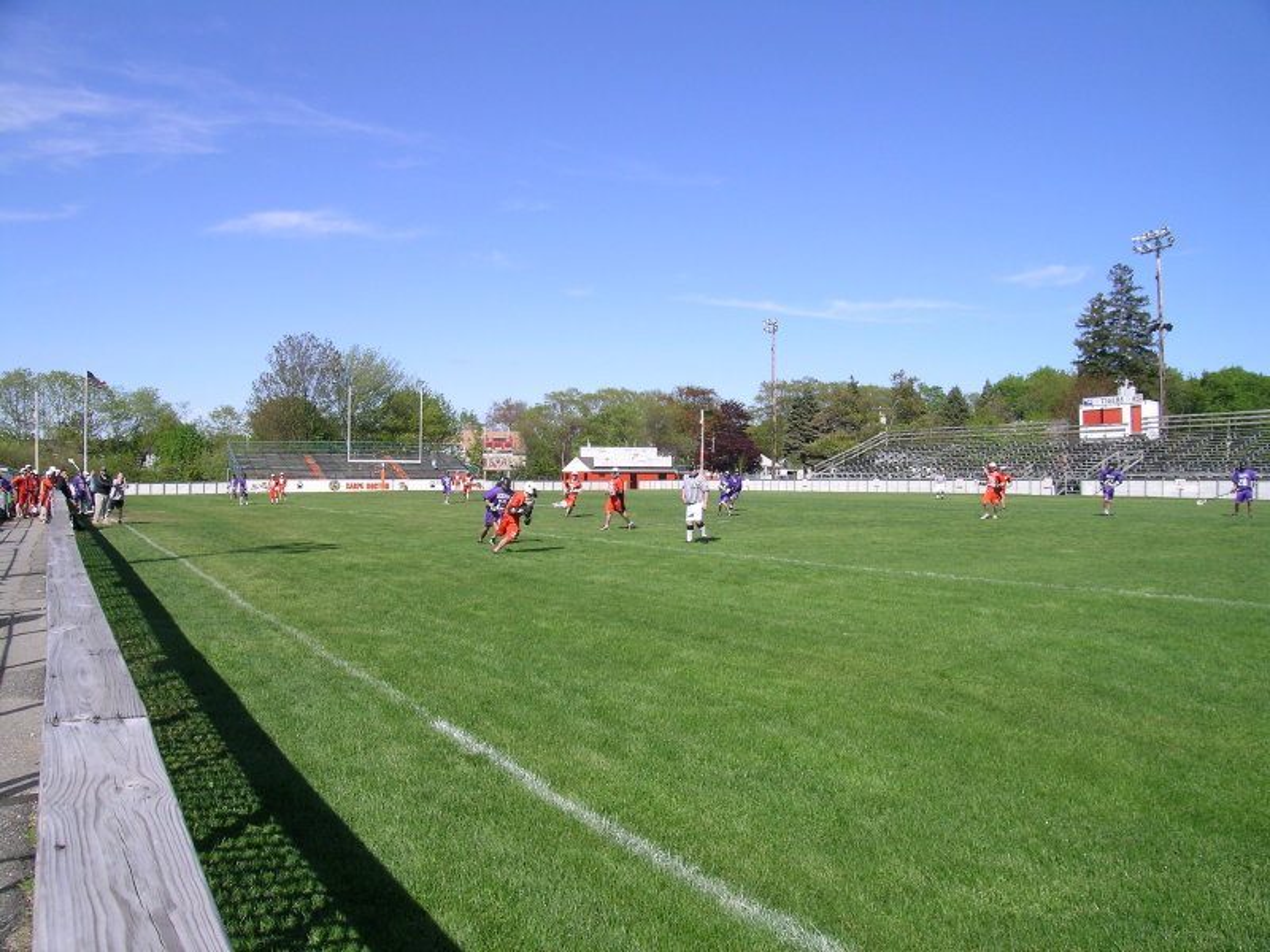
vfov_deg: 49.7
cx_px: 635
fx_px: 1027
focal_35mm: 28
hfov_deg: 63.4
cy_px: 476
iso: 50
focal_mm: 5.8
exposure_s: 1/286
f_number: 6.3
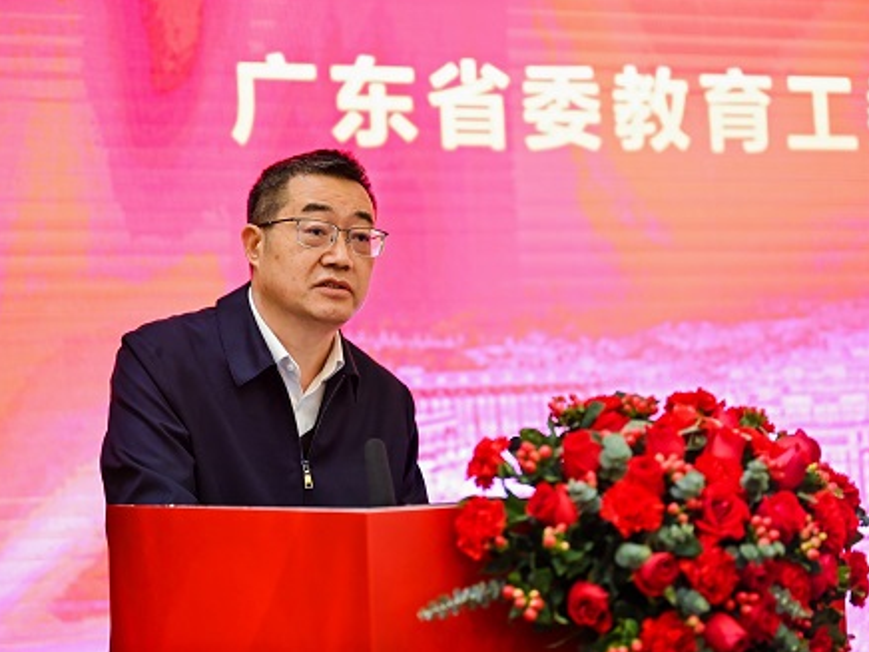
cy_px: 325
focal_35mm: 77
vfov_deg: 19.1
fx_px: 1933
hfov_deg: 25.3
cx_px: 448
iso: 1600
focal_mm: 70
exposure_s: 1/200
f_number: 2.8
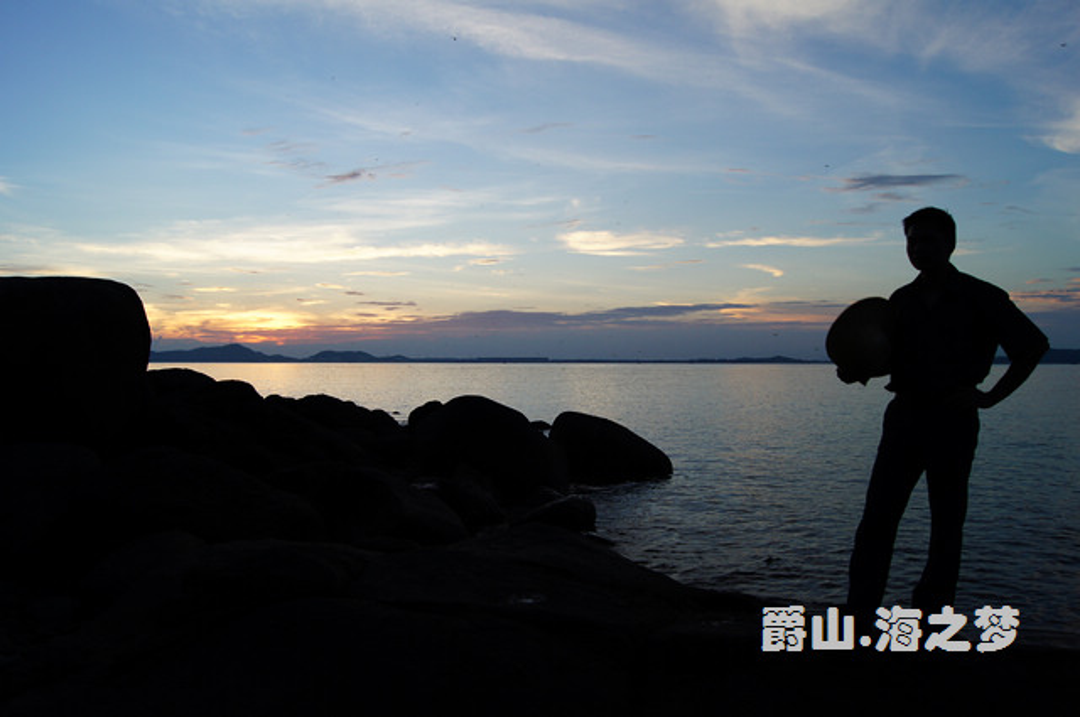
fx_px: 809
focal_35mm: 27
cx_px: 540
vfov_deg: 47.8
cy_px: 358
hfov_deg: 67.4
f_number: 5.6
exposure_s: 1/250
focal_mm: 18
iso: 200
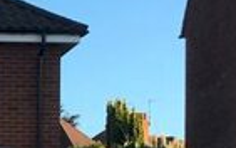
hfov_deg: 12.2
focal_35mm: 163
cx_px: -127
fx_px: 1048
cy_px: 209
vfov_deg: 7.9
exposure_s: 1/604
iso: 25
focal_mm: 3.3
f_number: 2.4
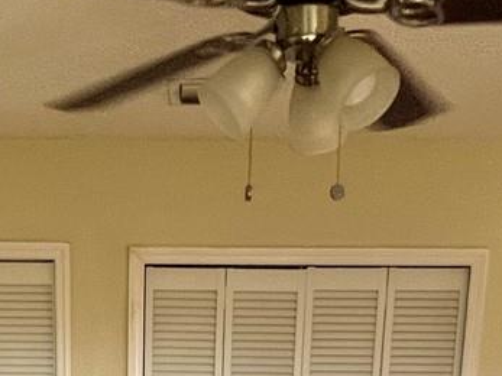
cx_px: 150
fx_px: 870
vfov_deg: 19.8
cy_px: 622
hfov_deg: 31.8
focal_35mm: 60
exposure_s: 1/120
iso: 160
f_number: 1.8
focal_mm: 1.57
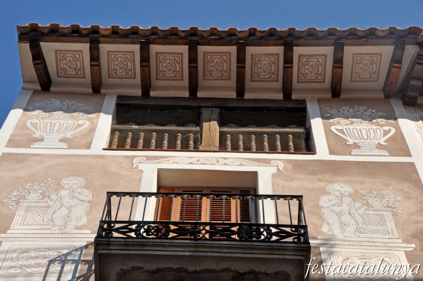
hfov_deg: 24.6
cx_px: 212
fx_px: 968
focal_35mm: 82
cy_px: 140
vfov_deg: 16.5
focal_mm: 55
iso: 500
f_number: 18
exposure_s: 1/200
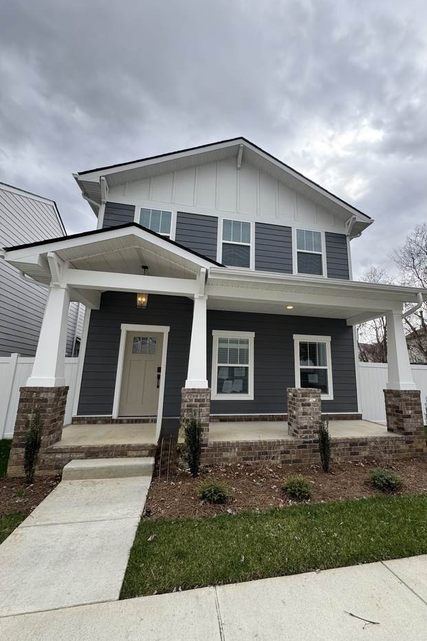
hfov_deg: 76.9
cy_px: 323
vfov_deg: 100.4
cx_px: 242
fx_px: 267
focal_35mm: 15
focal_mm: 2.22
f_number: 2.2
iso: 40
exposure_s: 1/357
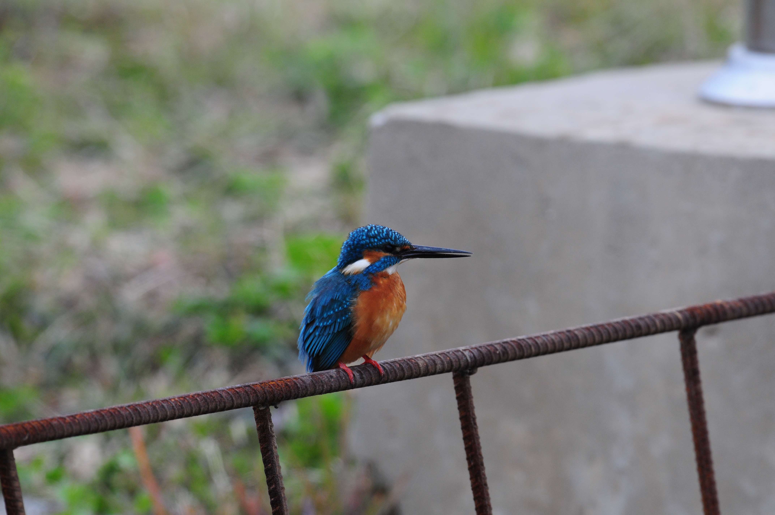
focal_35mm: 750
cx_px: 388
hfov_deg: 2.8
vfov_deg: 1.8
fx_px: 16126
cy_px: 258
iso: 320
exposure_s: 1/100
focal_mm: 500
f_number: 6.3
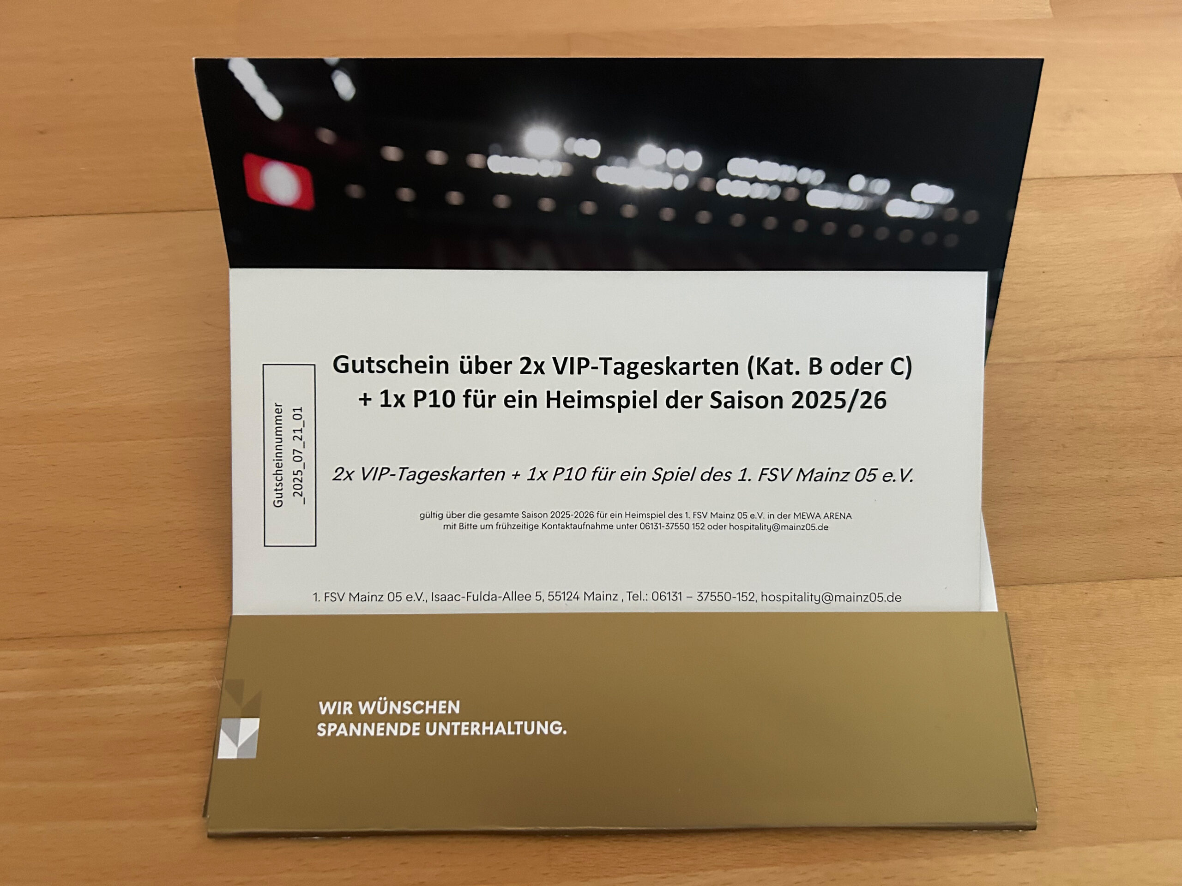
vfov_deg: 53.1
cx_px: 591
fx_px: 888
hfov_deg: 67.3
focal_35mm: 26
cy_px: 443
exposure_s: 1/60
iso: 500
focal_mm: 5.7
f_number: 1.5
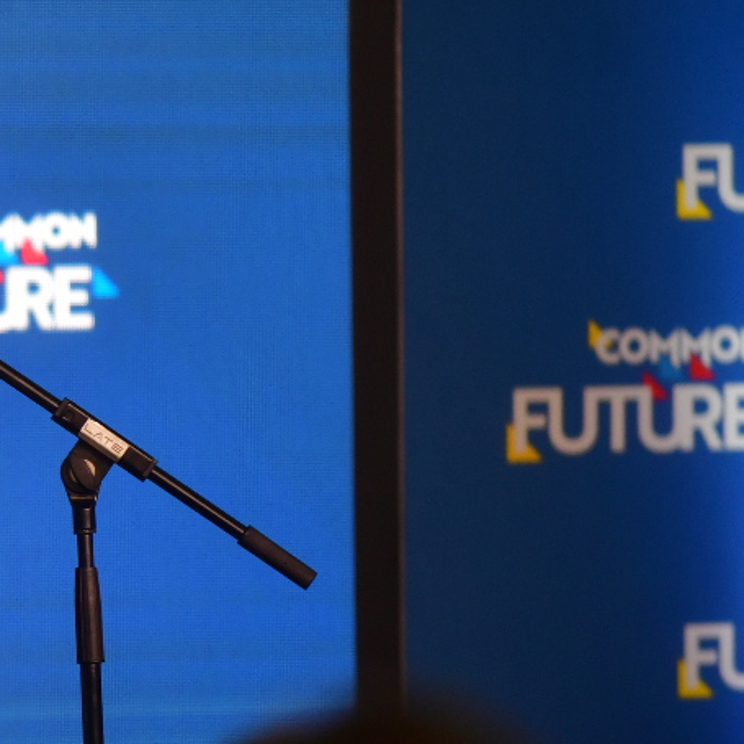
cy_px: 106
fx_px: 14711
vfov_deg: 2.9
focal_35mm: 605
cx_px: -471
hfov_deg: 2.9
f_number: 2.8
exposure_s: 1/200
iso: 500
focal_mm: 200
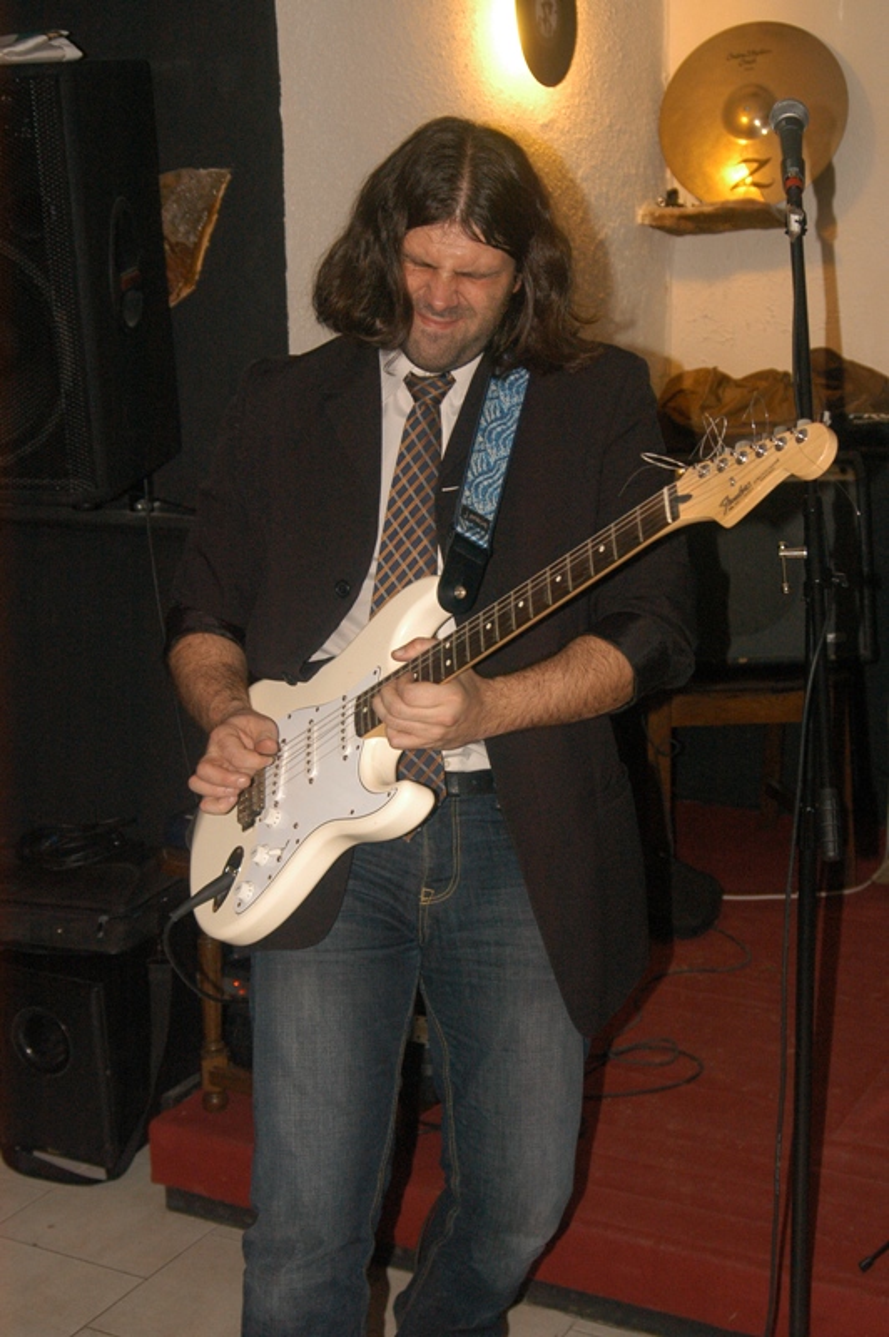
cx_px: 444
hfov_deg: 25.7
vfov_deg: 37.9
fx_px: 1948
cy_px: 668
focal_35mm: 52
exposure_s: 1/60
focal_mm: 35
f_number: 5
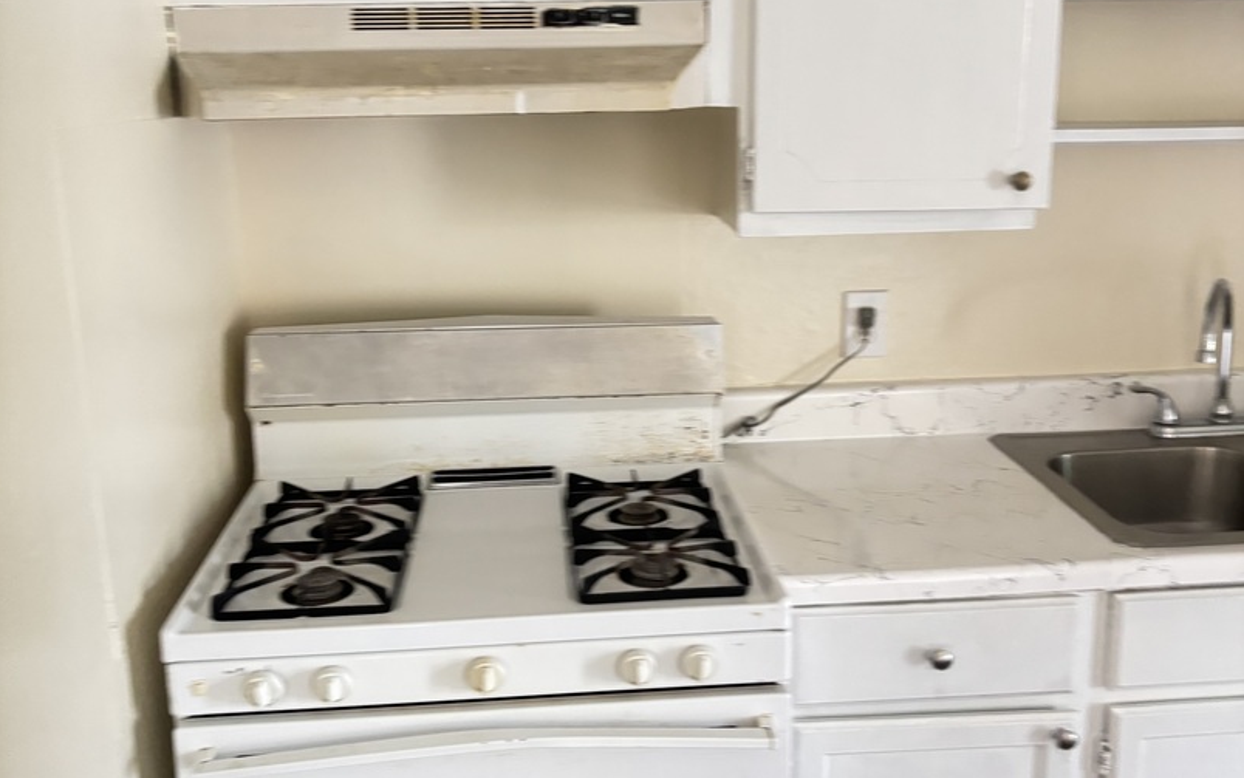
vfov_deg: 34.4
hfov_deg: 52.7
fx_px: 1255
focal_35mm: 37
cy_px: 333
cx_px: 622
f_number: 1.6
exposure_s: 1/60
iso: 400
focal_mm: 5.96
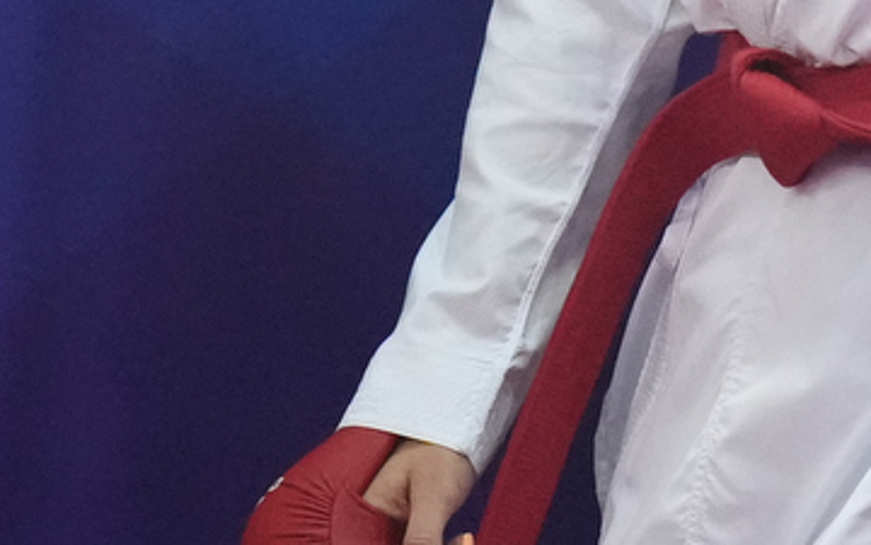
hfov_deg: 2.2
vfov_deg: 1.4
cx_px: 1488
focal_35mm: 970
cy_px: -591
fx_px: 23025
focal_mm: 137
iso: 8000
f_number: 2.8
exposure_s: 1/1000
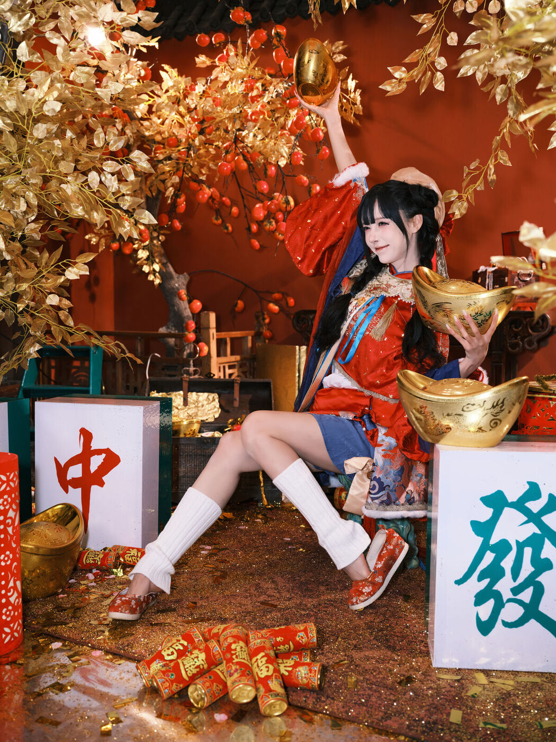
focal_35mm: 36
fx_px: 771
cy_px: 371
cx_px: 278
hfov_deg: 39.7
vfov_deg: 51.4
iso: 800
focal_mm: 45
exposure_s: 1/125
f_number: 4
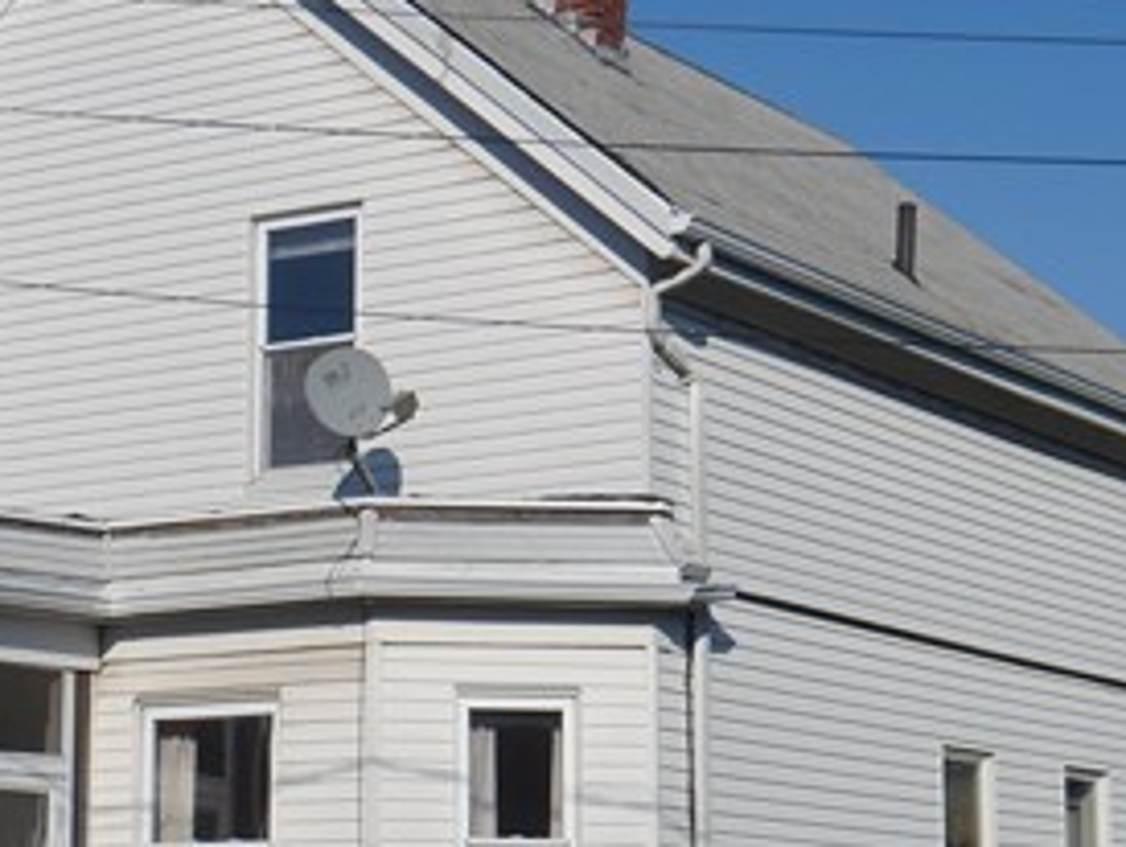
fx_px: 3191
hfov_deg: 19.9
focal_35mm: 98
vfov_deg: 15.1
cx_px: 374
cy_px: 584
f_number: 11.3
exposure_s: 1/180
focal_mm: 6.5
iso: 80
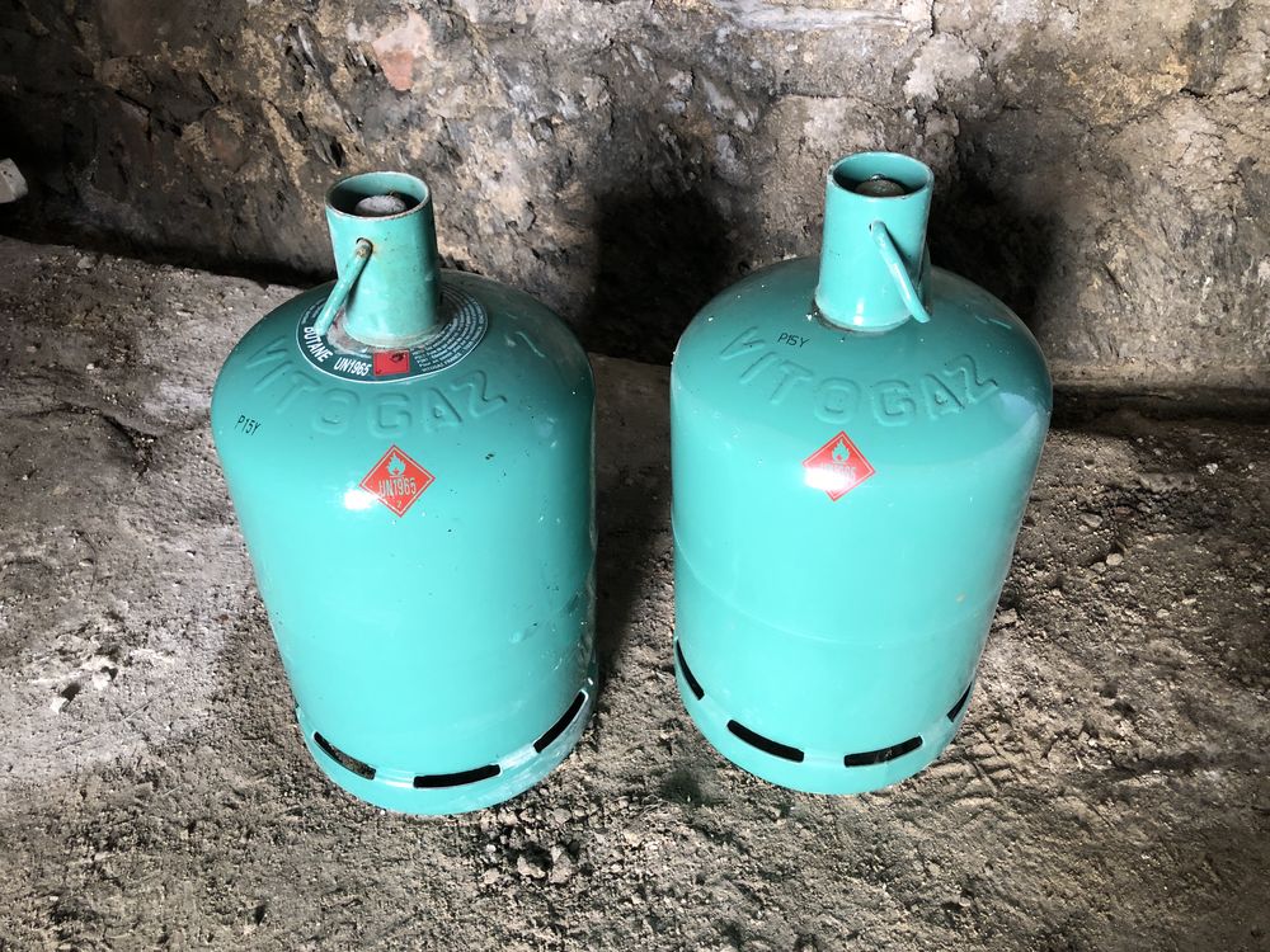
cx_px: 635
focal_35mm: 28
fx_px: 1027
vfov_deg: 49.7
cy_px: 476
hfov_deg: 63.4
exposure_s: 1/15
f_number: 1.8
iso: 40
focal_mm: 3.99
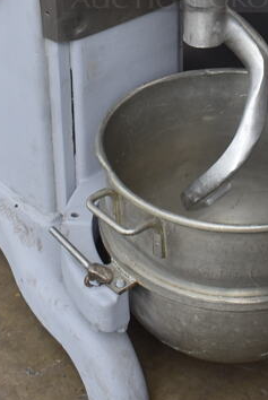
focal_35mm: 85
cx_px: 190
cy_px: -47
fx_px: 946
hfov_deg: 16.1
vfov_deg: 22.5
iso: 200
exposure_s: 1/160
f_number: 6.3
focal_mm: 22
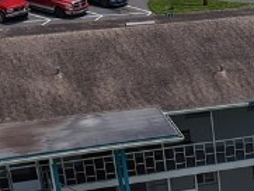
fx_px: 999
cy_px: 236
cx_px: 414
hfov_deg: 13.4
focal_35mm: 136
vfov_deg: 10.7
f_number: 1.8
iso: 110
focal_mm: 8.67
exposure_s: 1/8000
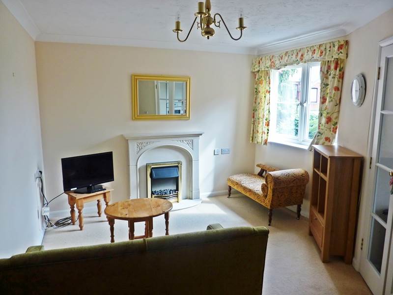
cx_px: 196
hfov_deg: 69.4
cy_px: 148
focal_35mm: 25
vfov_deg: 54.9
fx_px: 284
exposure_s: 1/40
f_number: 3.3
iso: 80
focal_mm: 4.1
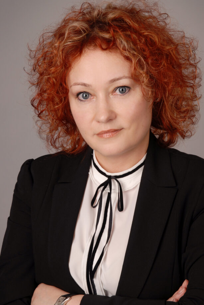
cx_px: 111
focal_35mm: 87
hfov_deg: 15.7
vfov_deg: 23.4
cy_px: 153
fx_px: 738
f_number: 7.1
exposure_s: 1/125
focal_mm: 52
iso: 100
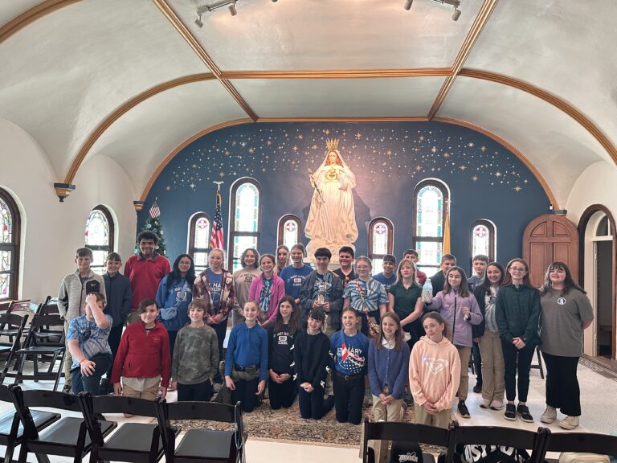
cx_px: 308
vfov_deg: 56.8
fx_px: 428
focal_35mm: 24
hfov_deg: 71.6
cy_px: 232
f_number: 1.78
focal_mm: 6.86
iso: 250
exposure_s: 1/60
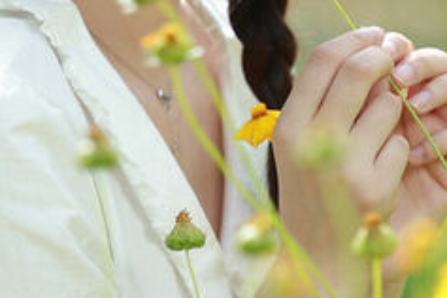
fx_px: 9250
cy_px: -98
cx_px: 234
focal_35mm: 745
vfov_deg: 1.8
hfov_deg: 2.8
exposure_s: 1/500
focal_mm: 168
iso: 100
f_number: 2.8
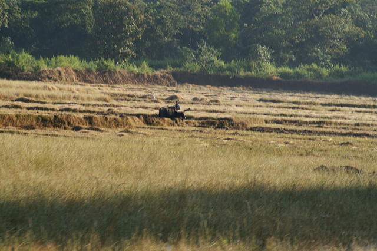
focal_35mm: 158
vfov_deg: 8.7
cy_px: 126
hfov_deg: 13.0
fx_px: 1648
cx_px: 188
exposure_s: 1/200
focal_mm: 105
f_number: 8
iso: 100
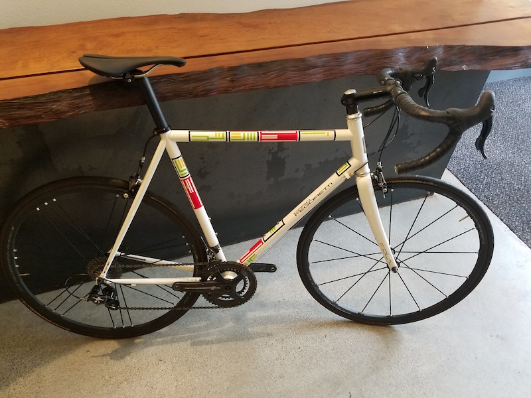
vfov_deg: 53.1
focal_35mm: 26
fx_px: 399
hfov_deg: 67.3
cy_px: 199
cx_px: 266
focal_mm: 4.2
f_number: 1.7
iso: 200
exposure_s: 1/22
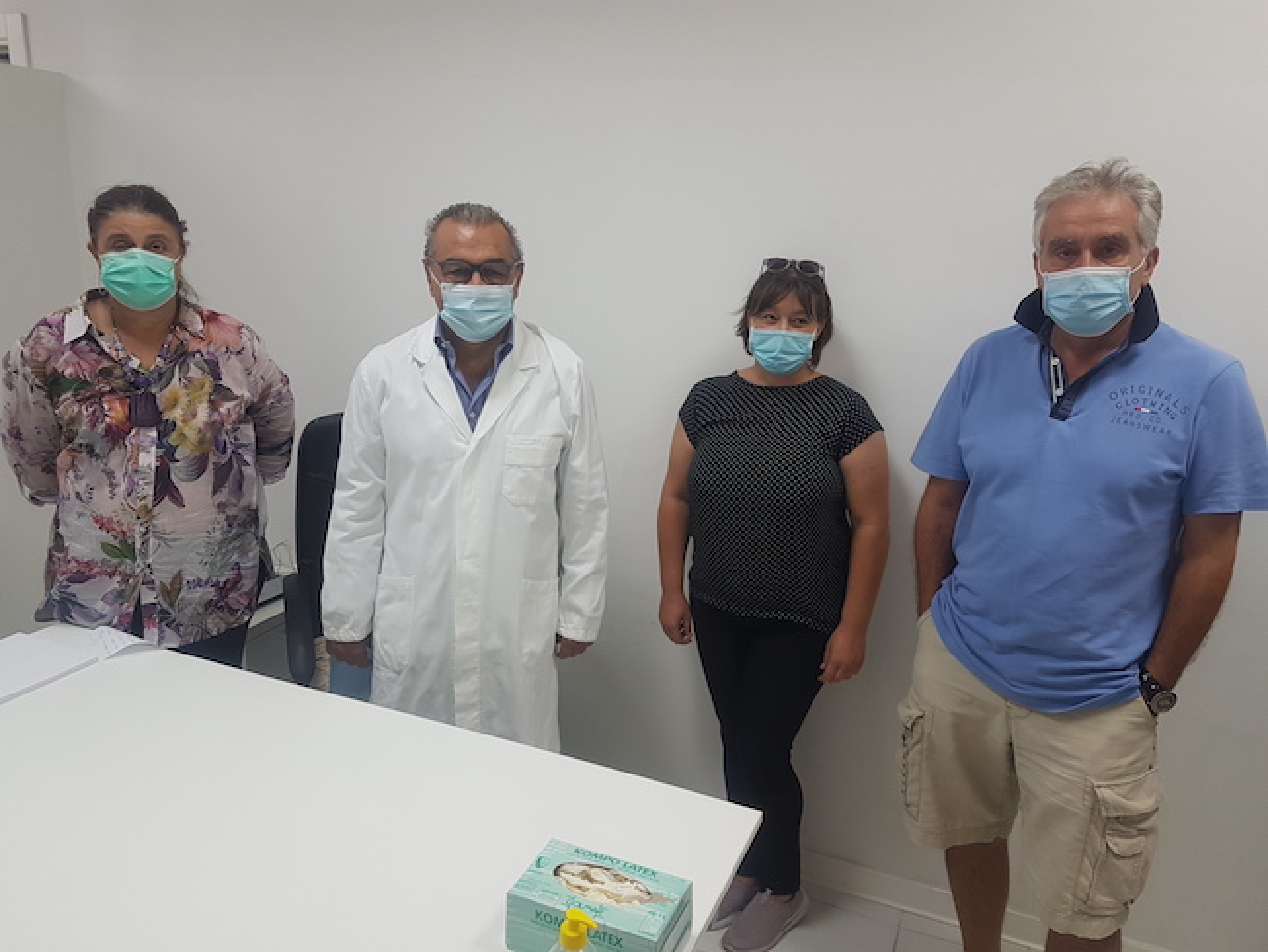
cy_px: 476
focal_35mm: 26
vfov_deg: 53.1
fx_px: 953
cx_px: 634
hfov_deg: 67.3
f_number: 1.7
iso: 80
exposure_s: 1/50
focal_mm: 4.2
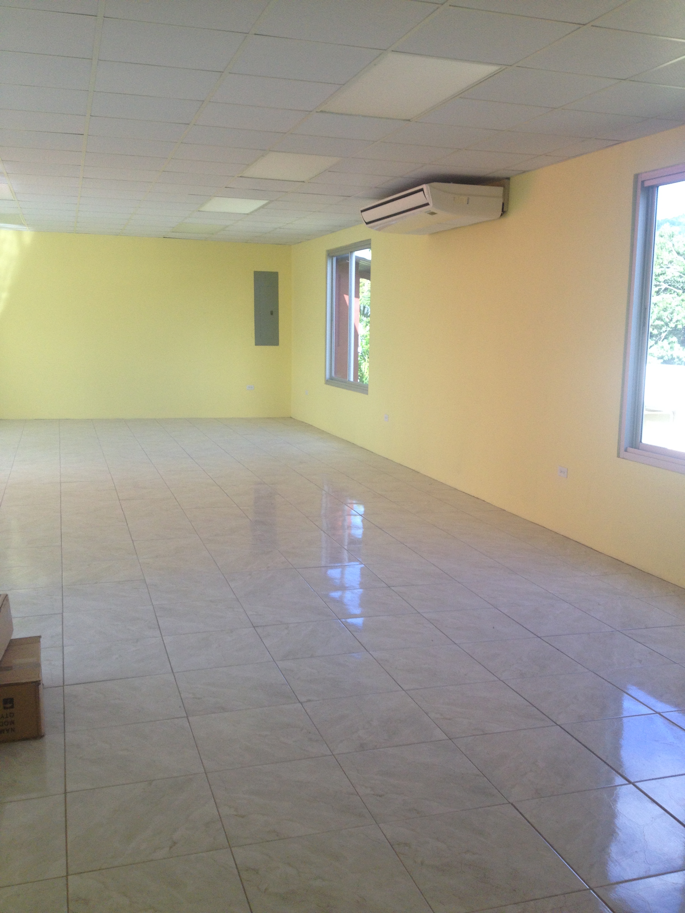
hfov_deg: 40.7
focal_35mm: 35
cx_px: 342
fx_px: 923
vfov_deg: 52.6
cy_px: 456
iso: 80
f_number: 2.4
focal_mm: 4.28
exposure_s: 1/120
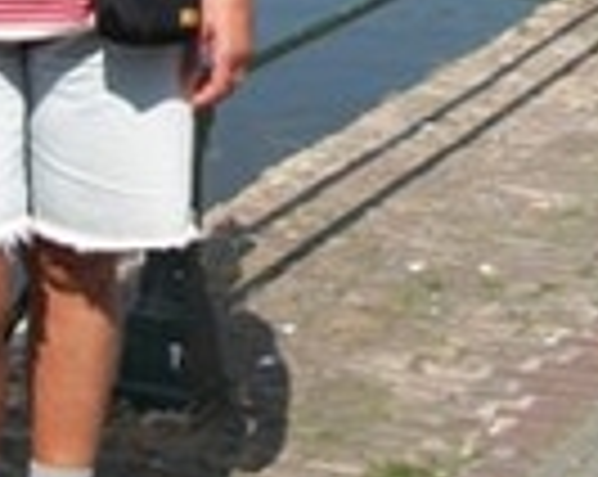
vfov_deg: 10.4
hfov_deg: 13.6
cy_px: -342
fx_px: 2492
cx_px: 432
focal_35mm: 141
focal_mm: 5.7
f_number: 8.8
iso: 80
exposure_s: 1/160
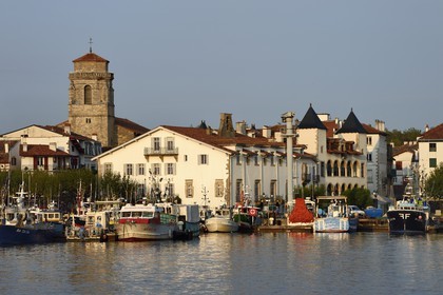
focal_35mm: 175
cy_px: 148
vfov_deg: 7.8
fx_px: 2153
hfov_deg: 11.7
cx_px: 222
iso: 200
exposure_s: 1/250
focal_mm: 175
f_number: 11
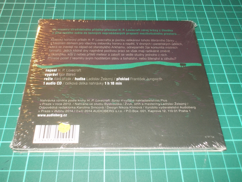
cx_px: 121
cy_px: 91
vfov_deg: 38.7
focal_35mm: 37
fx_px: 259
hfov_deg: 50.1
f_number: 3.7
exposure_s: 1/30
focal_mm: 5.2
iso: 200
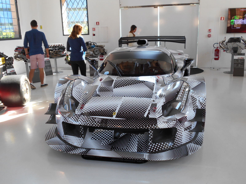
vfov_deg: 41.8
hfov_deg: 54.0
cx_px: 123
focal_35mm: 34
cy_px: 92
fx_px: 242
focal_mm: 5.8
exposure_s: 1/40
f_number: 3.6
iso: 80
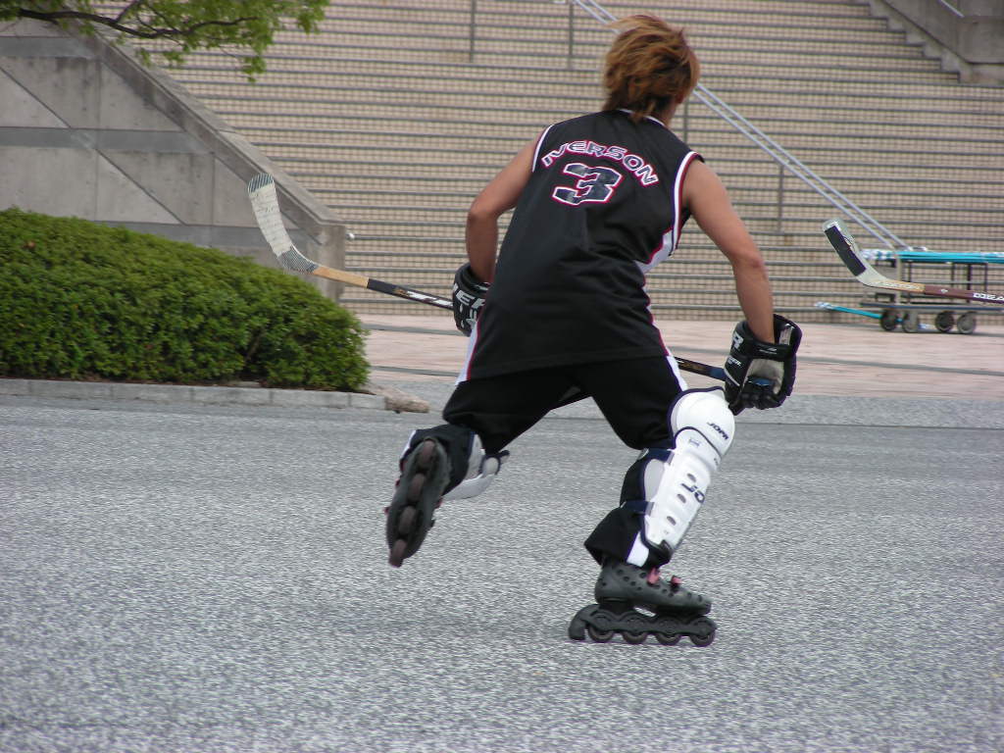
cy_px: 376
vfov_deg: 4.8
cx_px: 502
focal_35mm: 309
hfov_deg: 6.4
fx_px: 8962
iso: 50
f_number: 4
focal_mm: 51.6
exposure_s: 1/347
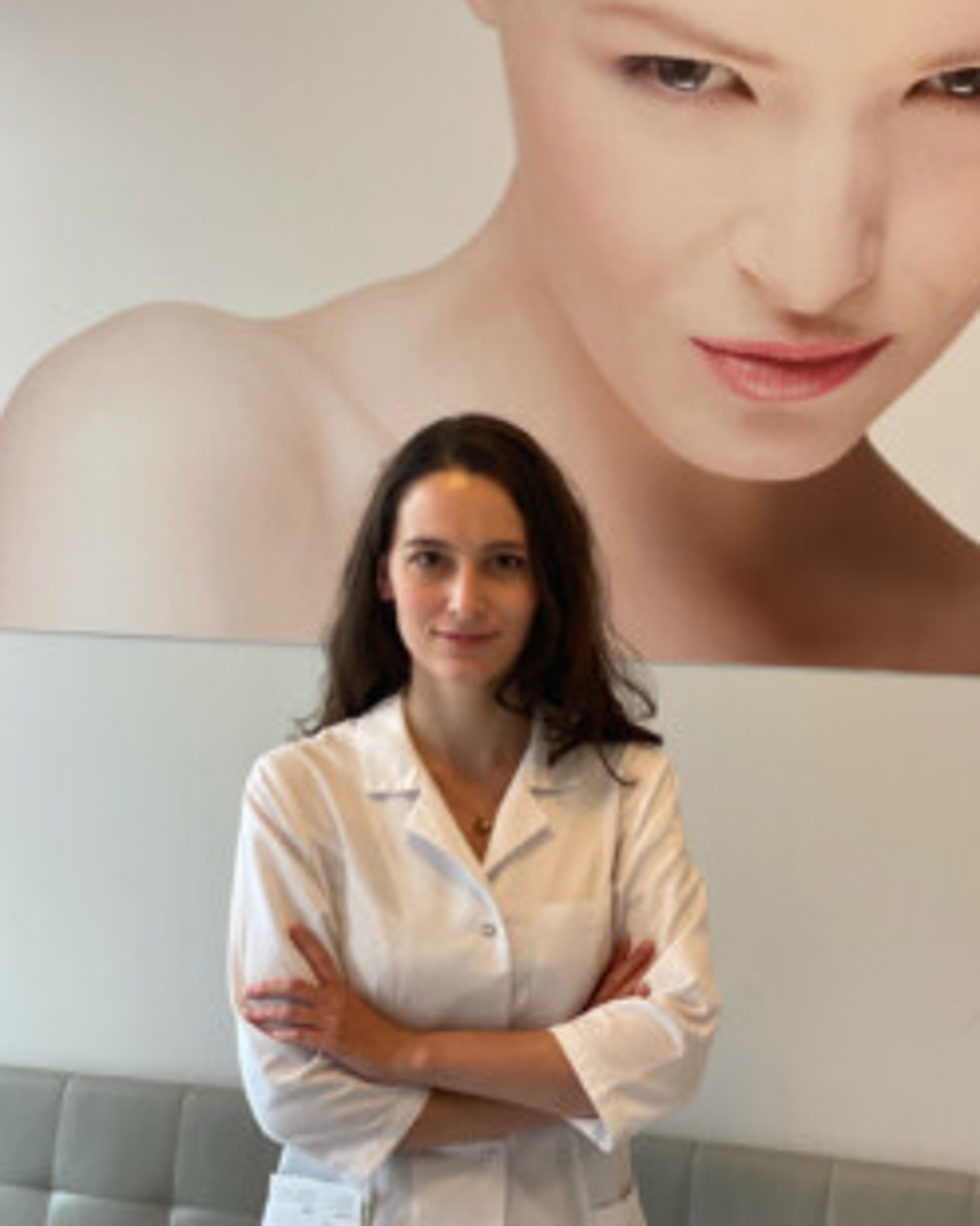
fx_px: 2104
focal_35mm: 58
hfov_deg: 26.2
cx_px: 510
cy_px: 688
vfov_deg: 32.5
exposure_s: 1/100
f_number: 2
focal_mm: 6
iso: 160
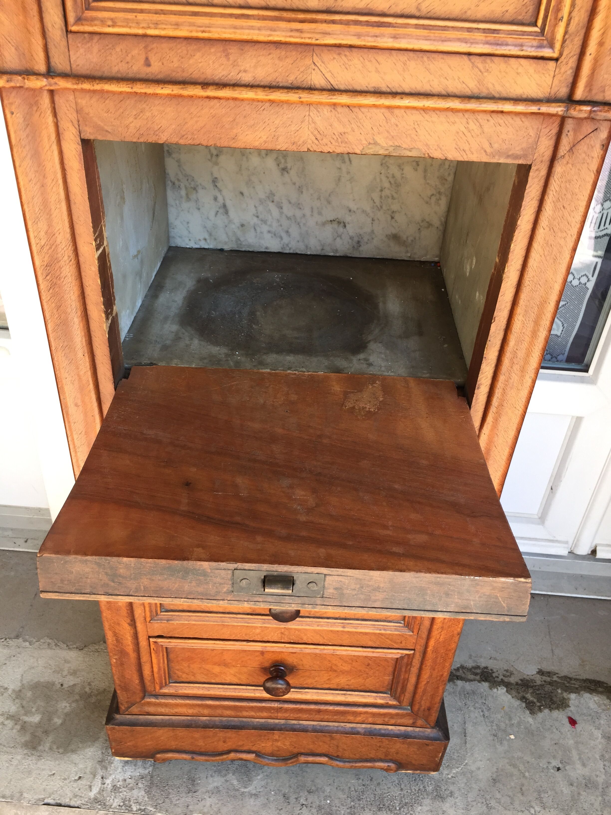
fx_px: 682
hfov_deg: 48.2
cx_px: 306
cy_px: 408
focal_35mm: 29
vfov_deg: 61.7
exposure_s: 1/120
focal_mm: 4.15
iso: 32
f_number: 2.2
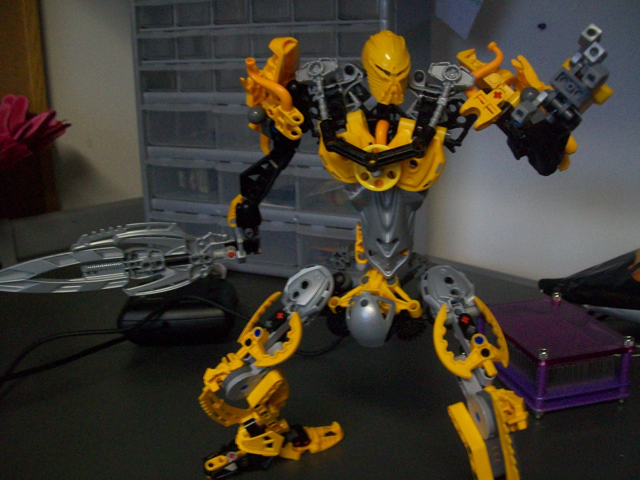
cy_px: 240
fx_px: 666
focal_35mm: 36
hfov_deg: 51.4
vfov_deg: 39.7
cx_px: 320
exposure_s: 1/8
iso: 200
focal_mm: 6
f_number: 2.7
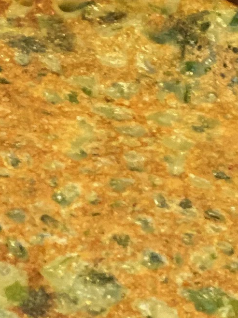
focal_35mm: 319
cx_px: 129
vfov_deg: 6.2
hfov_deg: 4.7
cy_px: 123
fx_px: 2923
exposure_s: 1/30
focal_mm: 6
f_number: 2
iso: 400
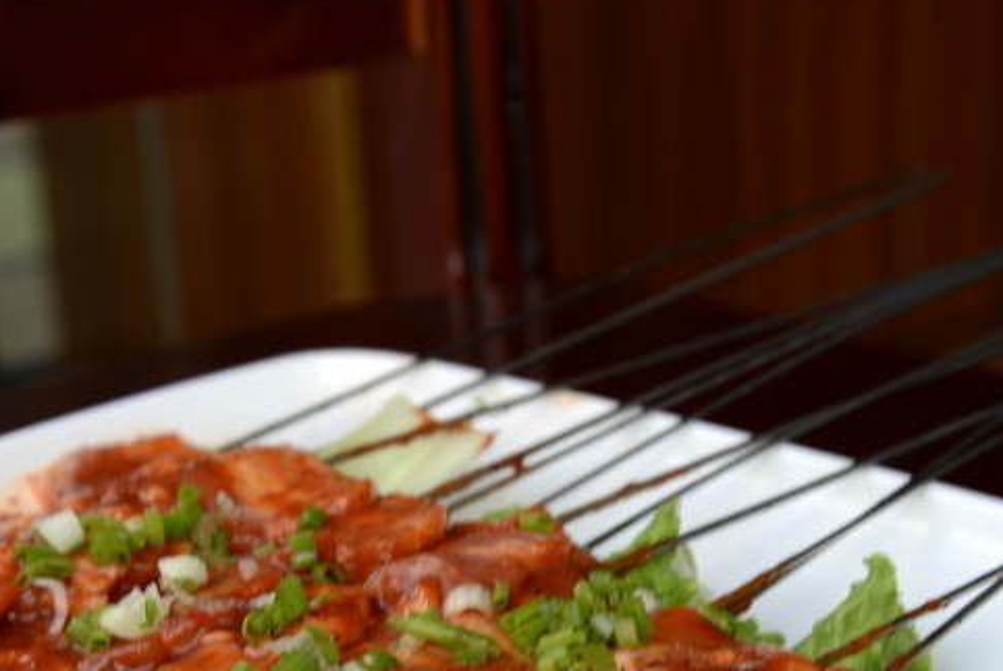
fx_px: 2956
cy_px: 683
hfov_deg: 19.2
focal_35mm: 106
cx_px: 596
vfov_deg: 12.8
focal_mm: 50
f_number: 5.6
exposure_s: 1/50
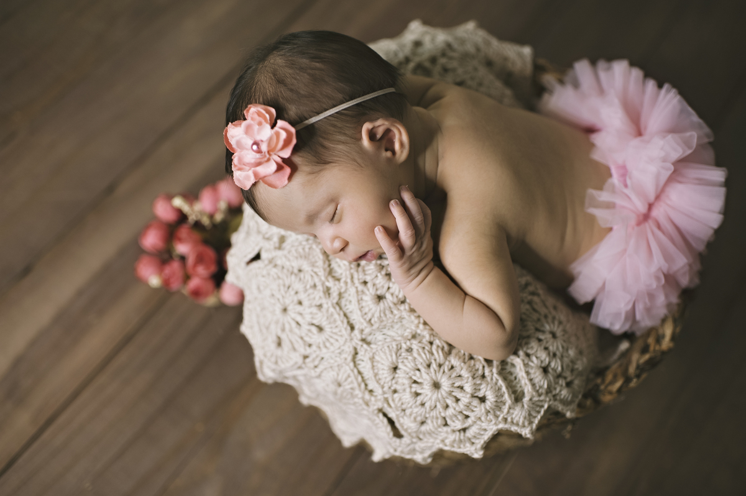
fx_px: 725
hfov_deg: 54.5
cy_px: 248
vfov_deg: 37.8
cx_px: 373
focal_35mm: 35
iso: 320
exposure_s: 1/125
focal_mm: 35
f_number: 2.2
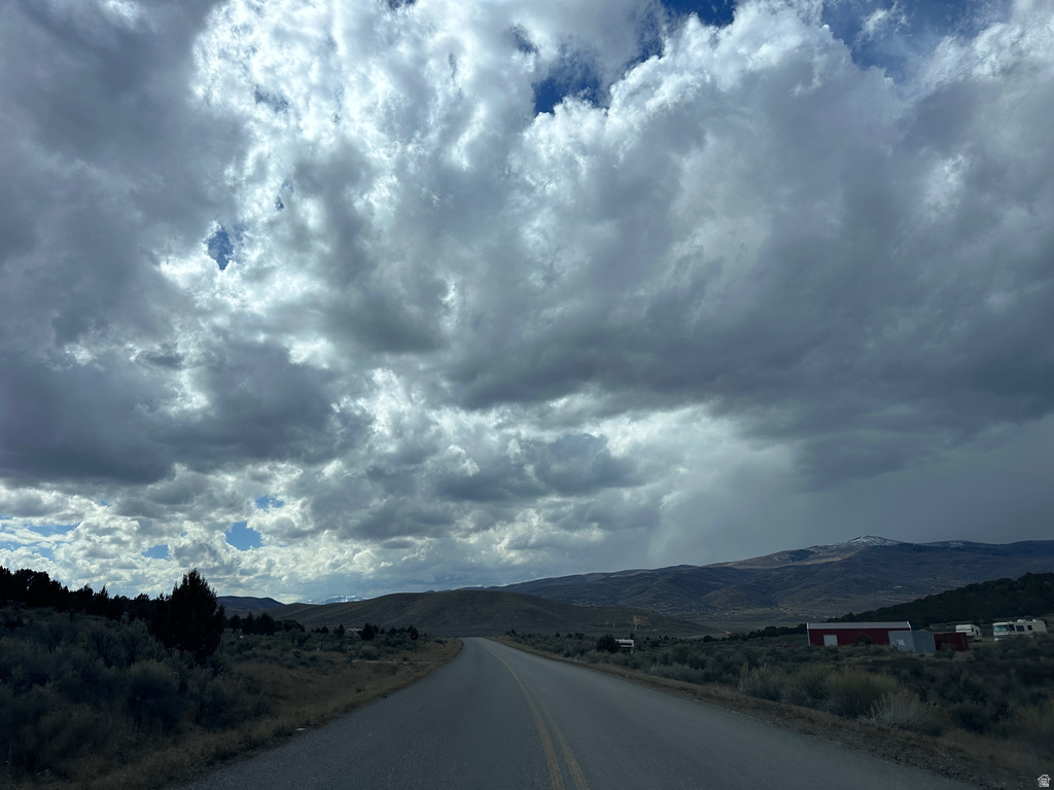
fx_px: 731
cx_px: 527
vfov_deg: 56.8
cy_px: 395
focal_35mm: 24
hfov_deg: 71.6
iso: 80
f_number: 1.78
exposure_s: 1/10753
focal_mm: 6.86
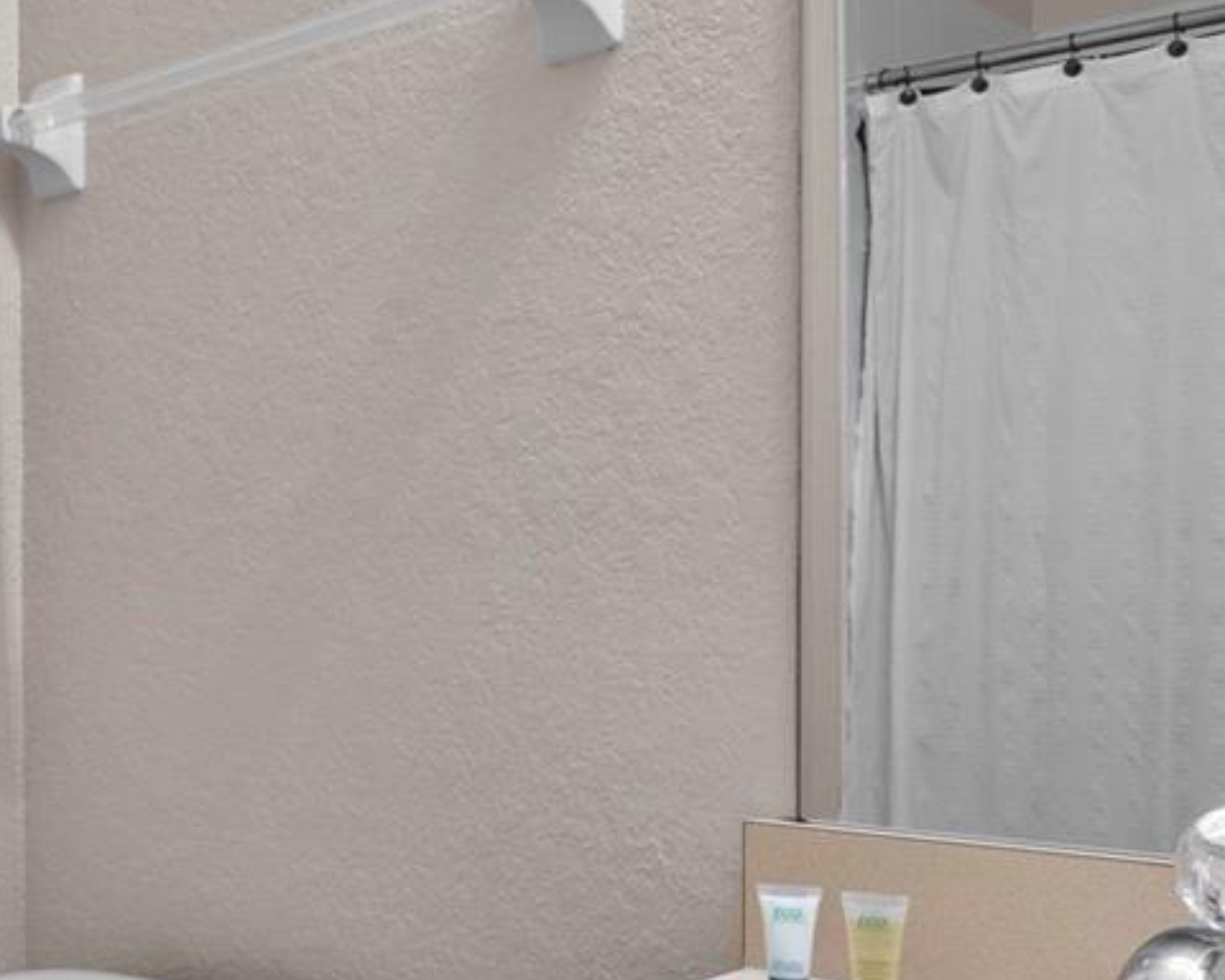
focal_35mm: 50
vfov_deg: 30.2
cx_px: 87
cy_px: 595
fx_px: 1813
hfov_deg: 34.9
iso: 320
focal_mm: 16
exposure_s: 1/1.67
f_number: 7.1
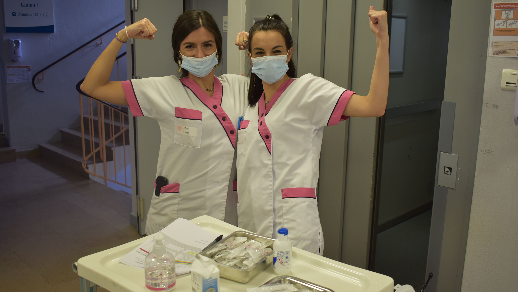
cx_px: 261
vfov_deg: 32.4
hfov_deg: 54.6
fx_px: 502
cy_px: 144
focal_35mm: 37
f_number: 3.8
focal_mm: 23
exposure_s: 1/40
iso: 400
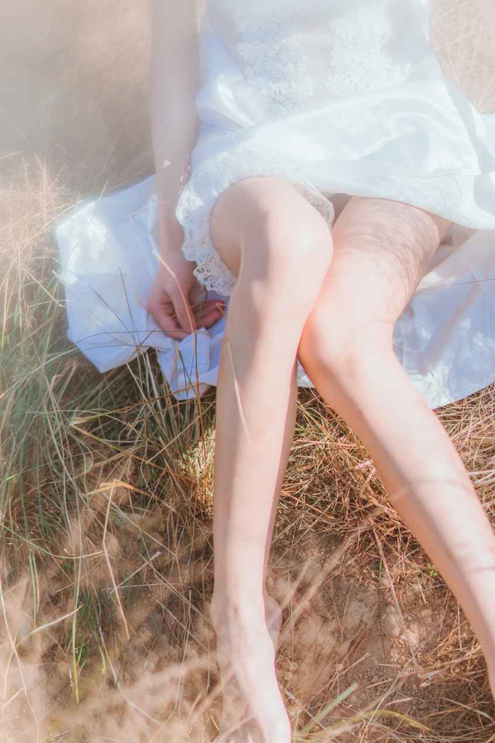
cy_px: 436
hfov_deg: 19.2
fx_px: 1464
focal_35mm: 71
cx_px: 318
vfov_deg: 28.4
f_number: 1.4
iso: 50
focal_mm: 50
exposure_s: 1/3200
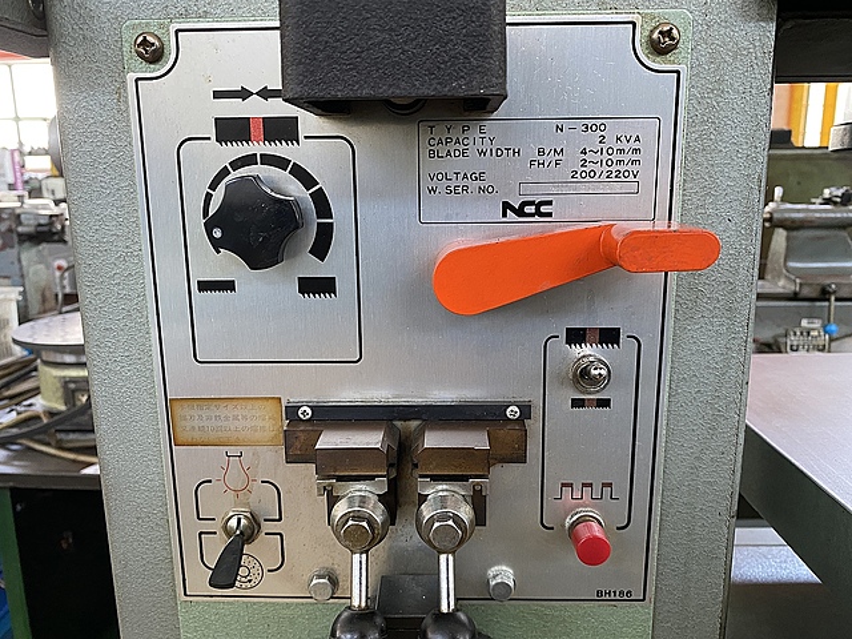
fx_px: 640
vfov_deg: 53.1
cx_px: 426
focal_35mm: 26
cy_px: 320
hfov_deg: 67.3
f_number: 1.8
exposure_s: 1/60
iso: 250
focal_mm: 4.25
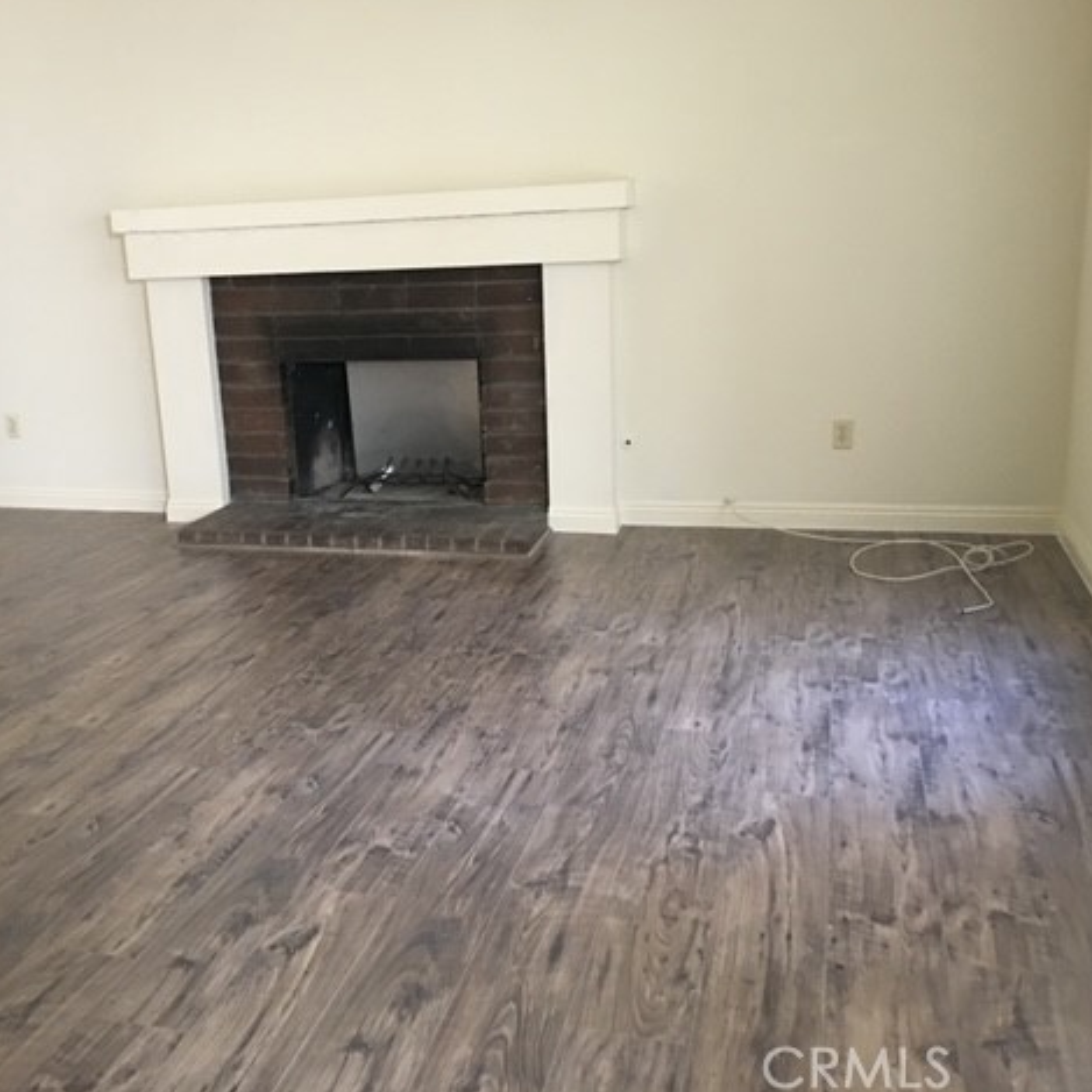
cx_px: 438
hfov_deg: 47.0
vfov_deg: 47.2
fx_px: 1249
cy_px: 543
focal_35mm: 35
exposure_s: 1/10
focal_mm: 4.15
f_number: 2.2
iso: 100
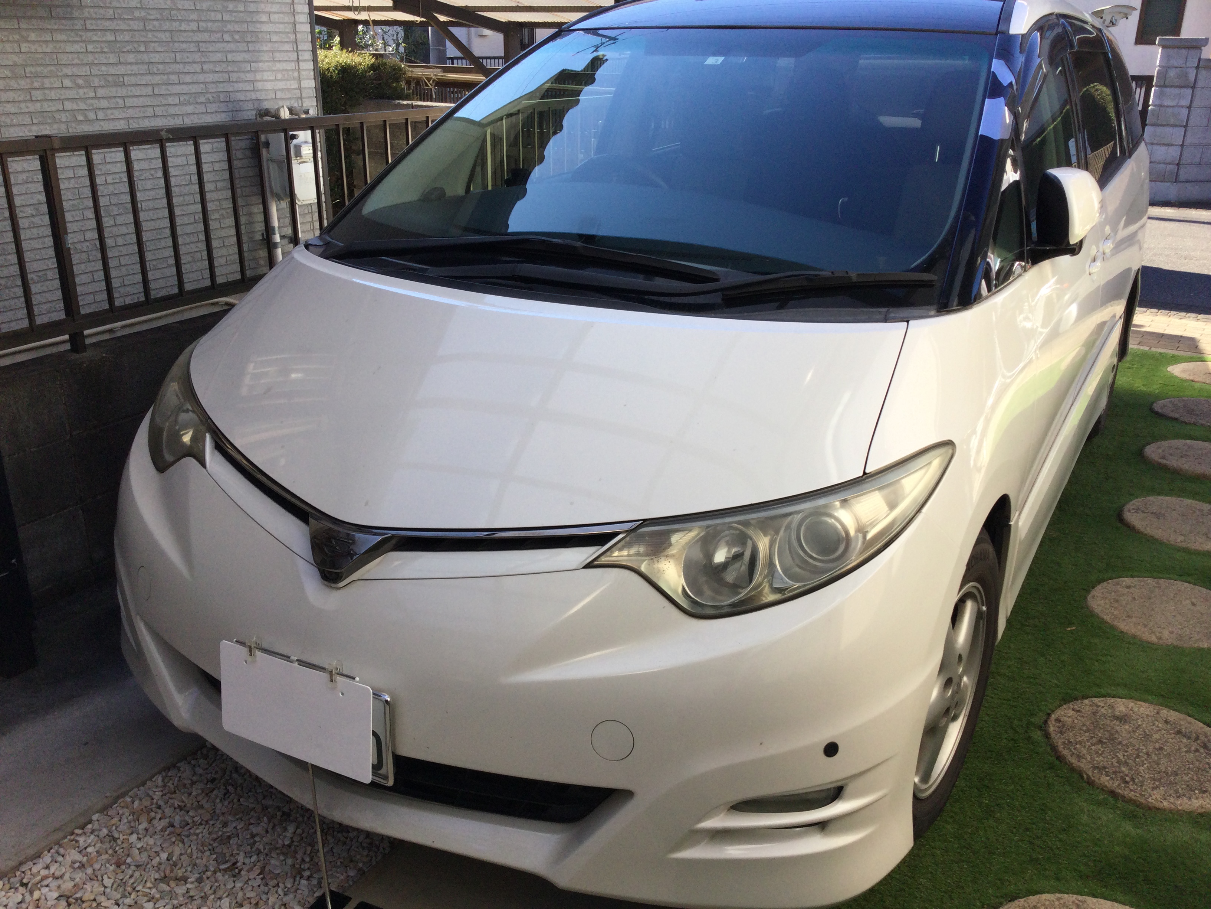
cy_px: 454
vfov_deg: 45.4
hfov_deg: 58.4
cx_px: 606
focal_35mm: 31
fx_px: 1084
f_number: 2.4
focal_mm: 3.3
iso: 25
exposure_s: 1/388
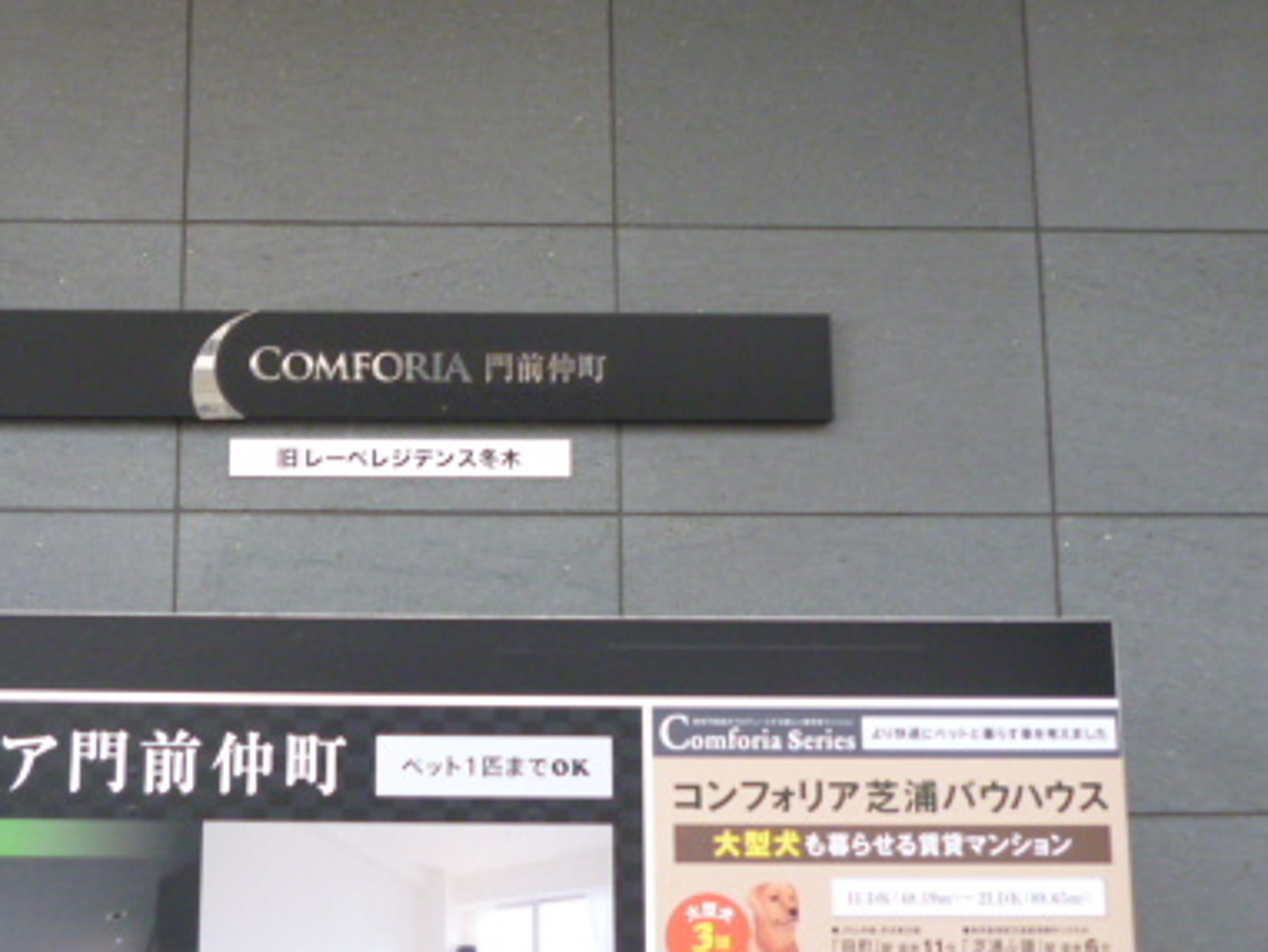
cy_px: 353
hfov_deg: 39.9
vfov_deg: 30.8
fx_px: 1722
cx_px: 423
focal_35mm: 47
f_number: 3.1
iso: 320
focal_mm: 5
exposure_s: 1/60
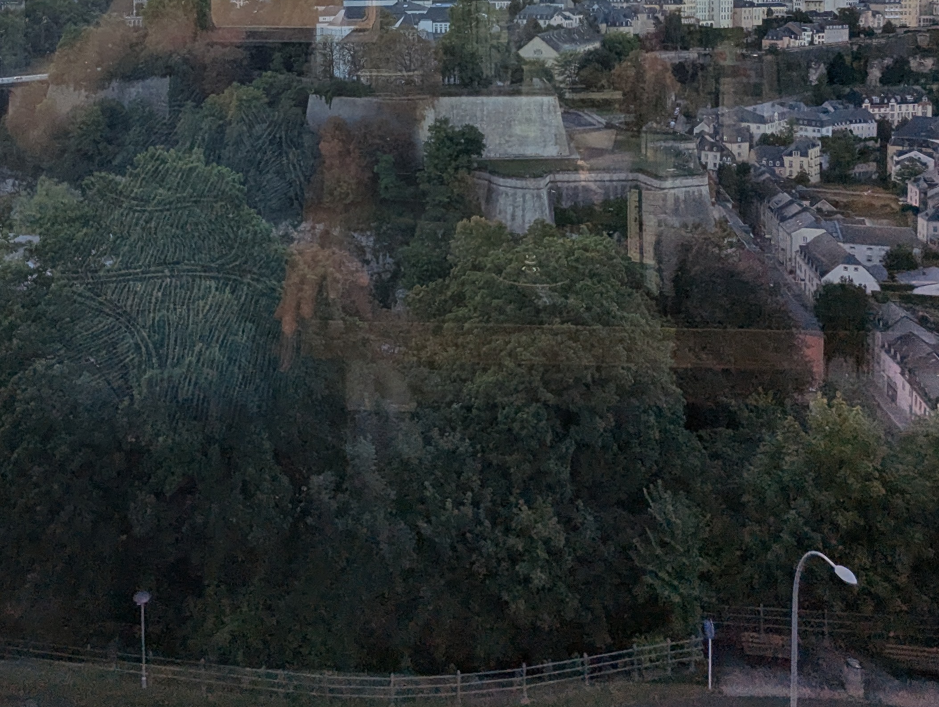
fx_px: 842
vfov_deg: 40.9
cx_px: 303
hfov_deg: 56.9
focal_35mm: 31
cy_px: 31
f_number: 2.2
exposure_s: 1/285
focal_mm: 2.35
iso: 40
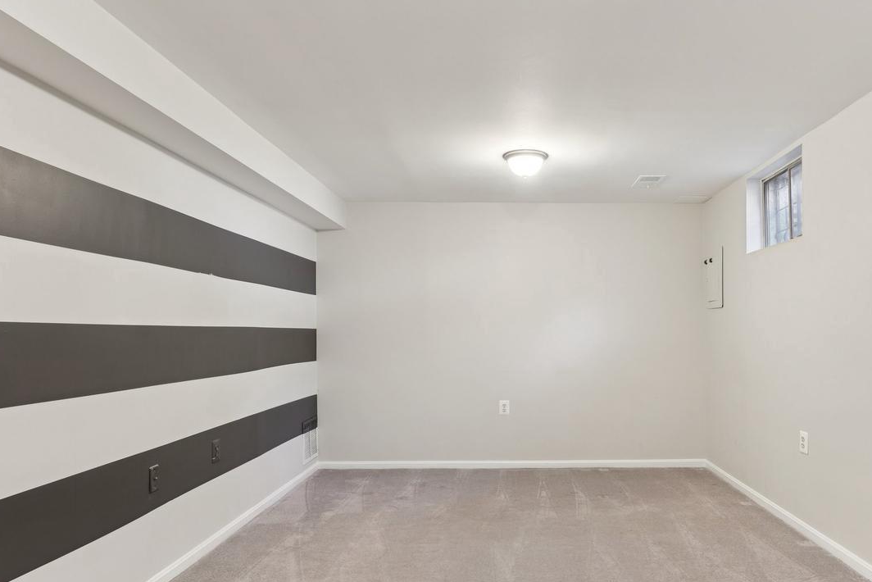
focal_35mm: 24
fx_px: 574
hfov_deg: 73.8
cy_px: 322
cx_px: 515
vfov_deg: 53.7
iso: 250
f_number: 9
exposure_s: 1/1.25
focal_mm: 17.5
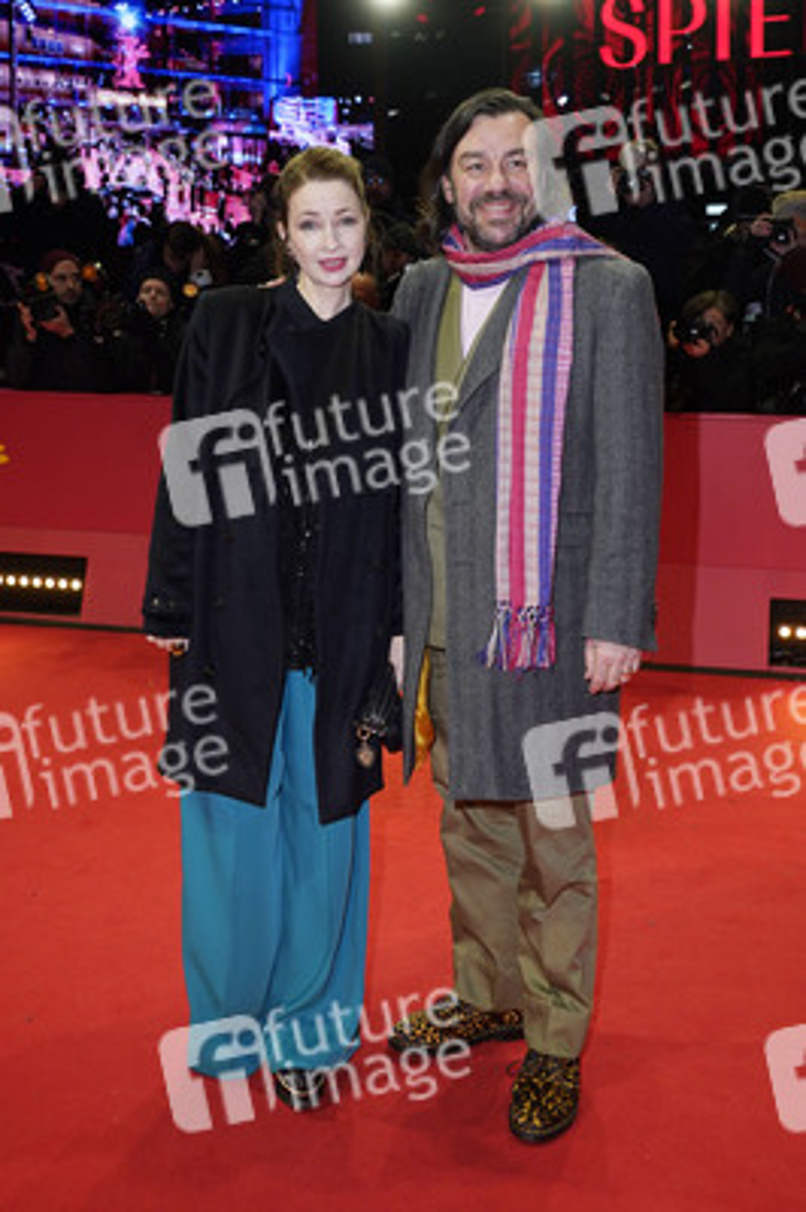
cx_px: 403
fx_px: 1144
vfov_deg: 55.8
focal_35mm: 34
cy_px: 606
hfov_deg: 38.8
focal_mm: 34
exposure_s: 1/160
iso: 640
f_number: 5.6
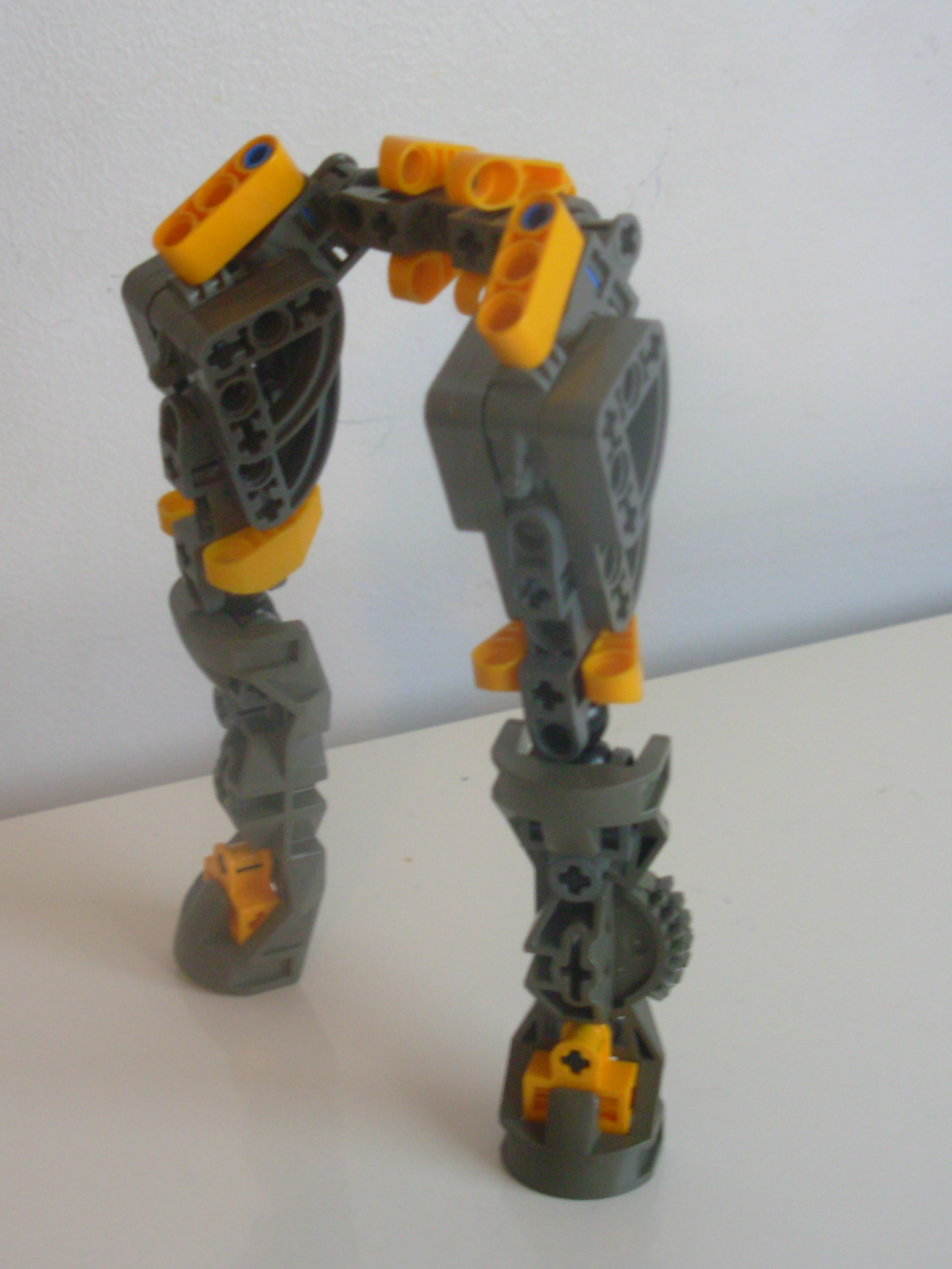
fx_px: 2567
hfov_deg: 21.0
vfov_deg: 27.8
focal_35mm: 70
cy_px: 634
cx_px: 476
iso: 159
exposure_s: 1/4.6
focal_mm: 11.5
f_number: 3.5
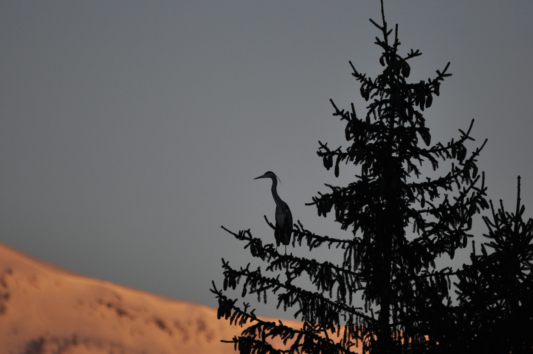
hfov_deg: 2.8
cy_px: 177
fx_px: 11091
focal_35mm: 750
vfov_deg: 1.8
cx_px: 266
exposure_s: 1/2000
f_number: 6.3
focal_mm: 500
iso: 640
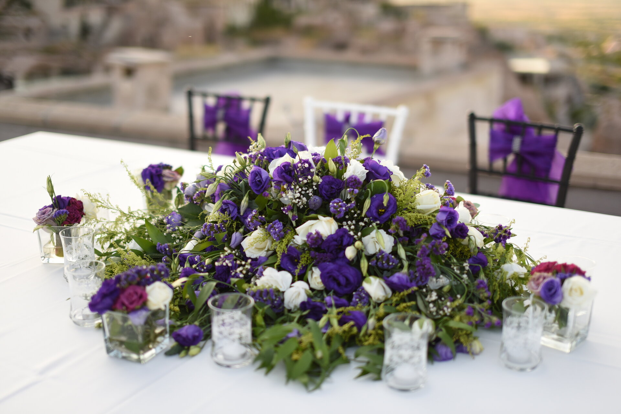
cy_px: 207
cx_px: 310
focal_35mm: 50
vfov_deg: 27.0
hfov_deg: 39.6
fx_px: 863
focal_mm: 50
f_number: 1.4
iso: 250
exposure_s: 1/2500
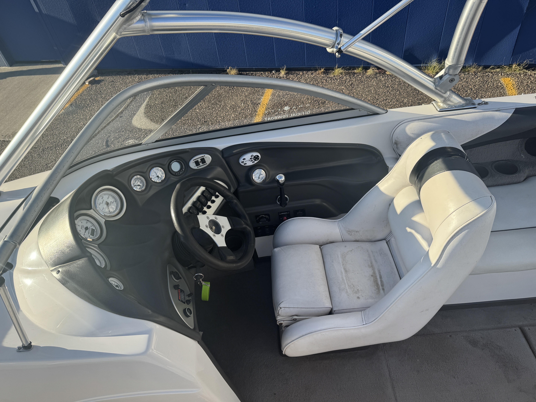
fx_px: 372
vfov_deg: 56.8
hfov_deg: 71.6
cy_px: 201
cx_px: 268
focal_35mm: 24
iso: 80
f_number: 1.78
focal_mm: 6.76
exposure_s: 1/1923
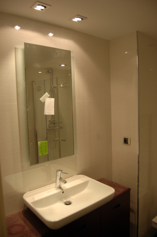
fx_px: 177
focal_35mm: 27
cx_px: 78
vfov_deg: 67.4
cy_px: 118
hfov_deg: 47.8
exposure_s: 1/160
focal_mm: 18
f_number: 3.5
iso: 400
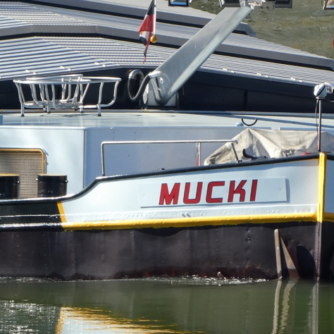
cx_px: 212
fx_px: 8100
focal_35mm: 742
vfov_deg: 2.4
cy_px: 140
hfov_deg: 2.4
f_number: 6
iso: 80
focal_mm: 66.8
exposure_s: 1/160
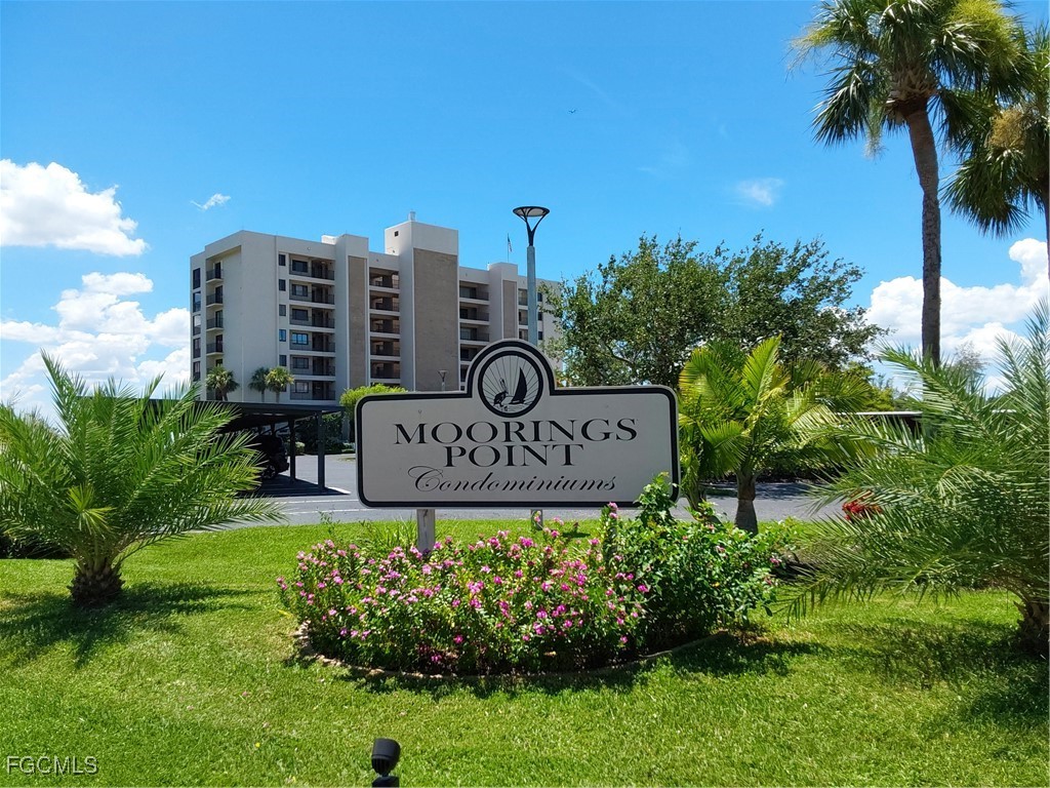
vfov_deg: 49.7
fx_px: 849
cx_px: 525
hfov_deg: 63.4
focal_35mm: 28
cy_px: 394
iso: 50
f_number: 1.9
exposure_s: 1/1772
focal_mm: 2.91
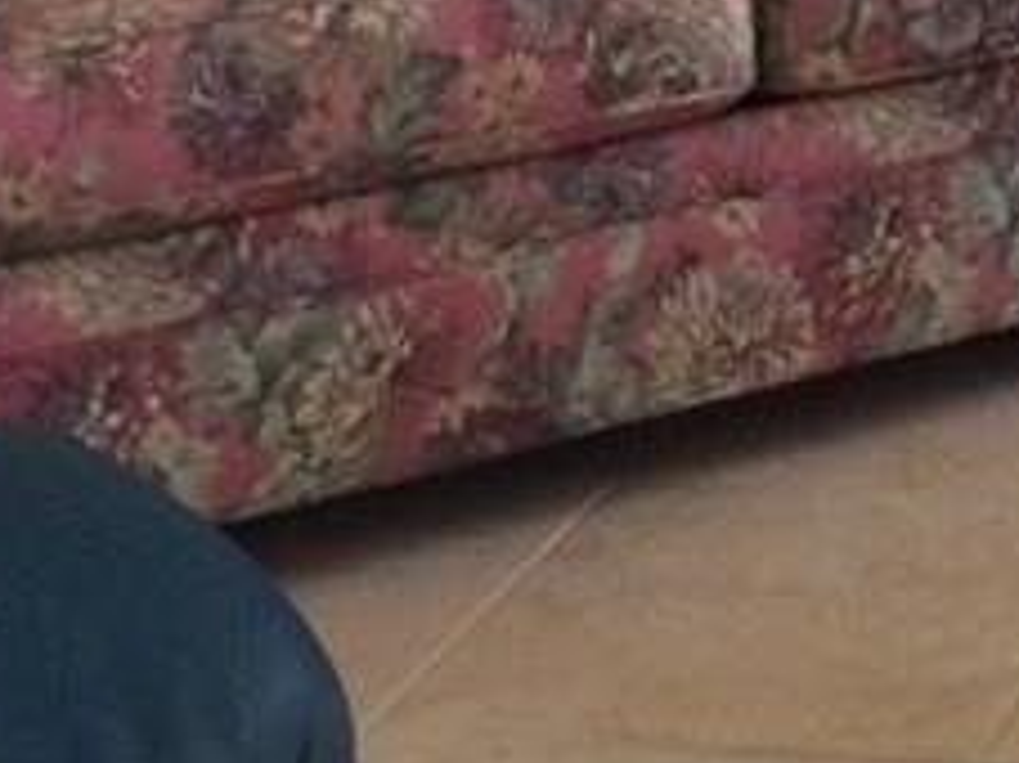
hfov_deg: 14.2
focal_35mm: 131
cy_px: -373
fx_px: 3854
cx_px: 1445
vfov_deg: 10.9
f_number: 2.2
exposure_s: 1/30
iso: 200
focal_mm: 4.15
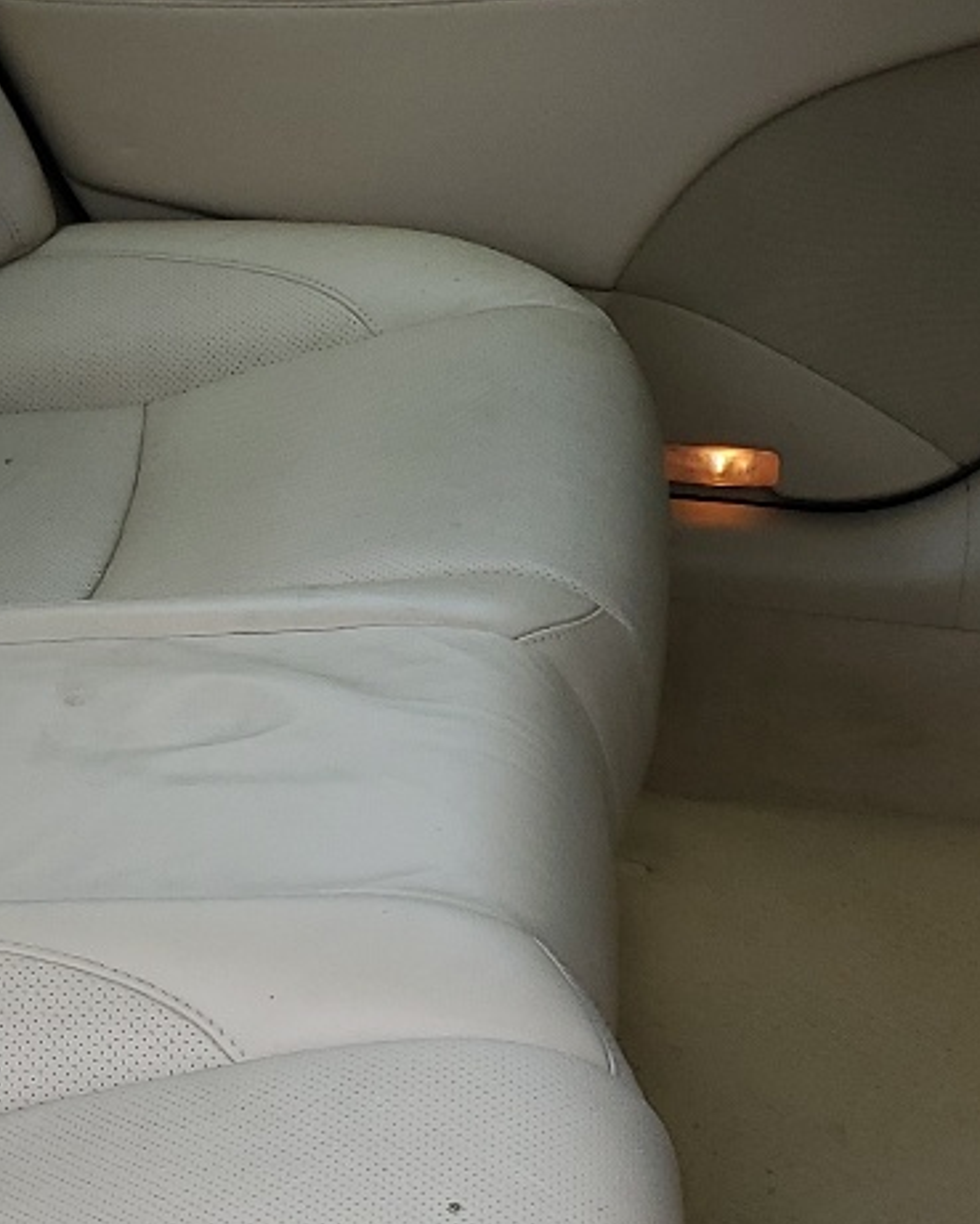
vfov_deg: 21.7
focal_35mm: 88
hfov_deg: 16.9
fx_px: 3189
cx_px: -127
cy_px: 666
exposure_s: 1/435
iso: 50
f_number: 1.5
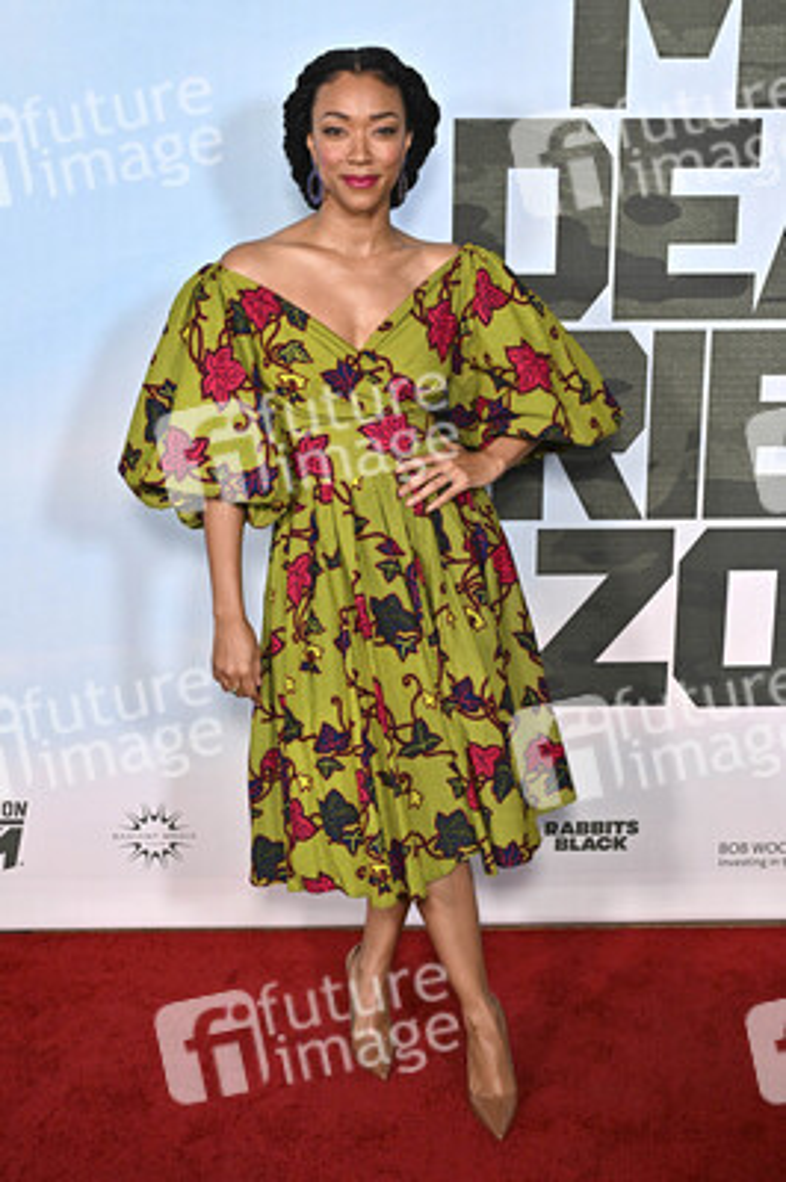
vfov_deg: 40.4
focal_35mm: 49
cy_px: 591
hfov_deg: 27.5
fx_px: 1607
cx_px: 393
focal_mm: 49
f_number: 4.5
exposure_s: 1/250
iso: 2500
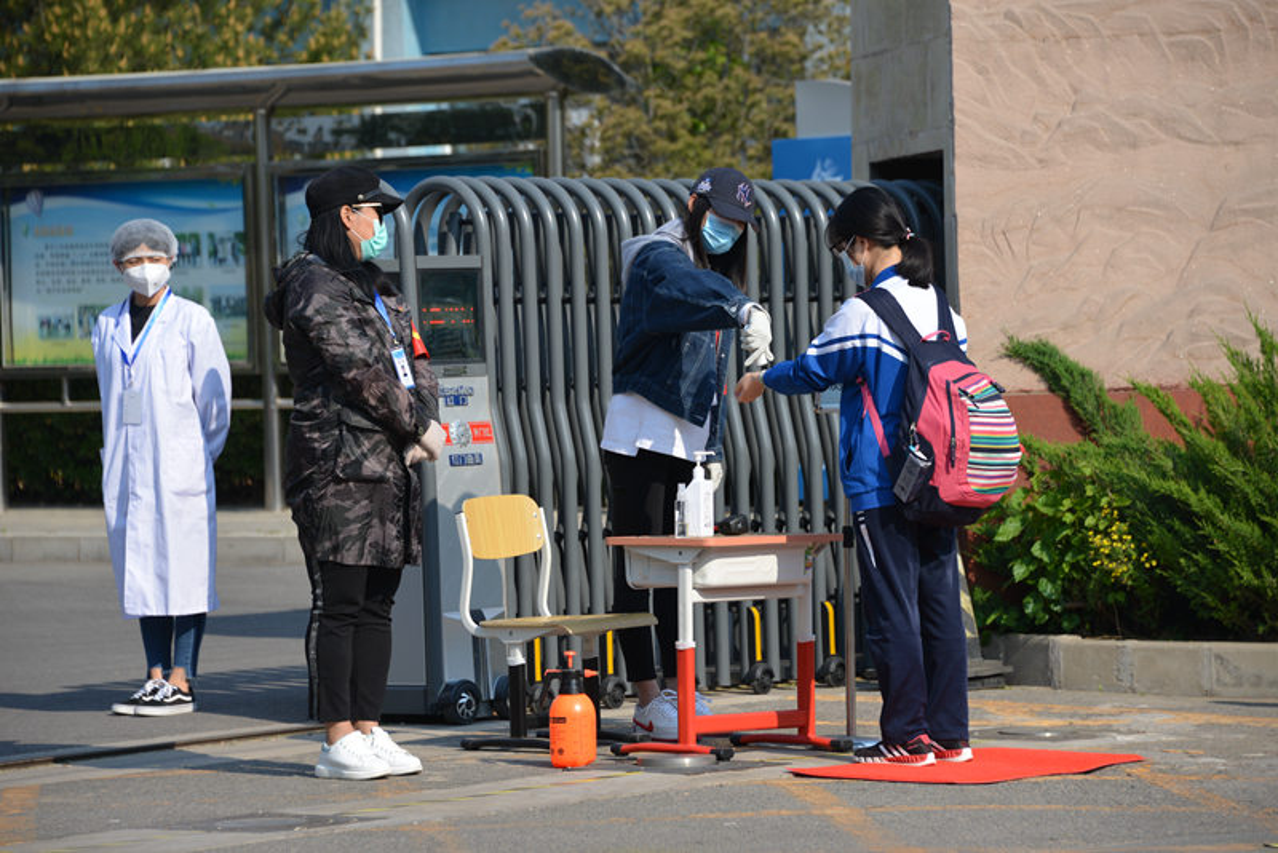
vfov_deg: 8.1
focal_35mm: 170
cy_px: 426
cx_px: 639
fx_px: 6037
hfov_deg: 12.1
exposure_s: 1/1250
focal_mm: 170
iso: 400
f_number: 5.6
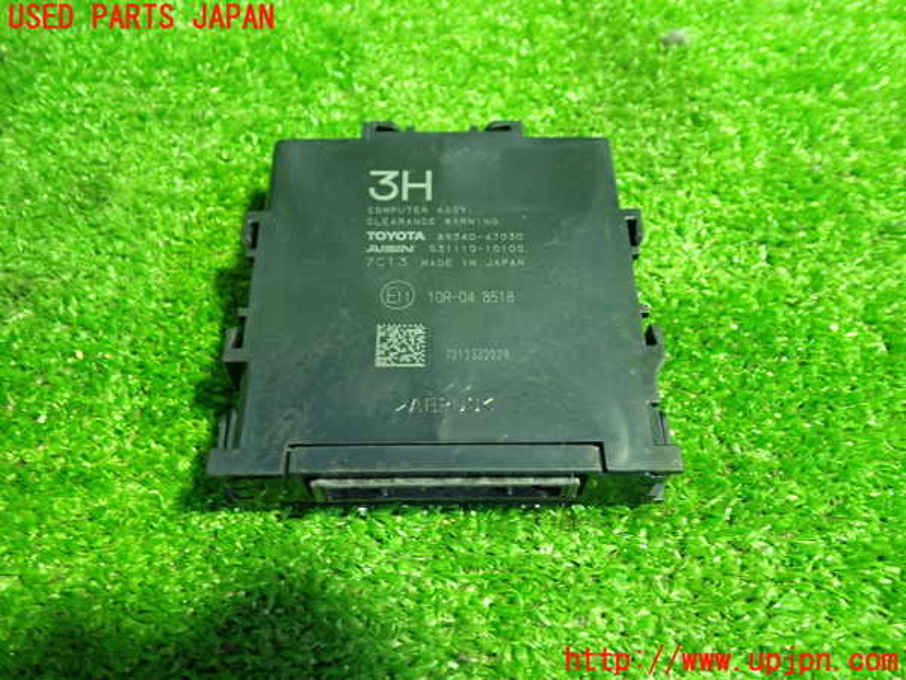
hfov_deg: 60.0
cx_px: 453
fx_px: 785
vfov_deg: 46.8
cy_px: 340
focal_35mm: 30
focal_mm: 5.4
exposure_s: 1/30
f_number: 2.3
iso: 500
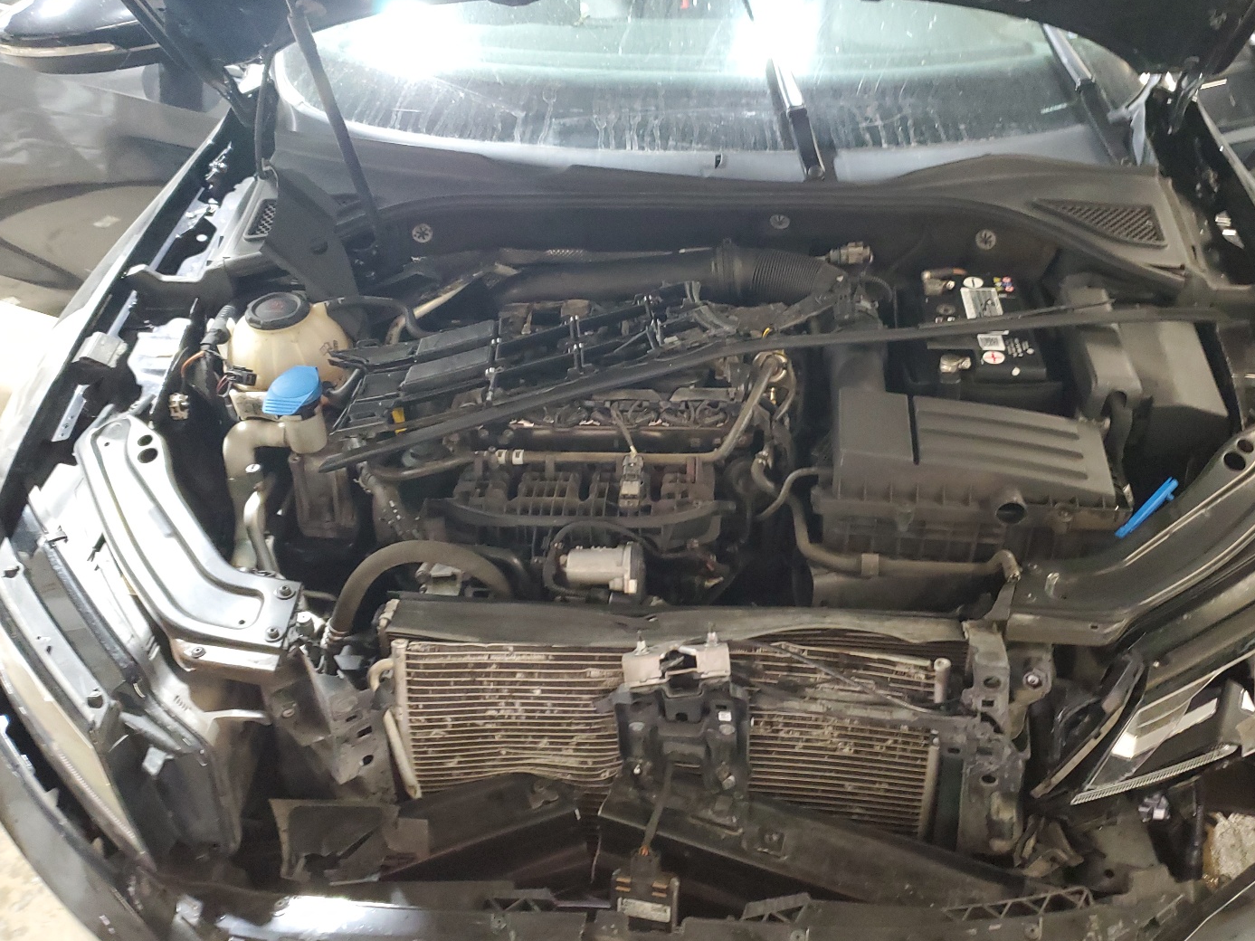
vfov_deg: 46.7
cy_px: 423
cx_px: 709
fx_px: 1088
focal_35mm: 30
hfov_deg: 59.8
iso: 343
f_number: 1.5
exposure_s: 1/30
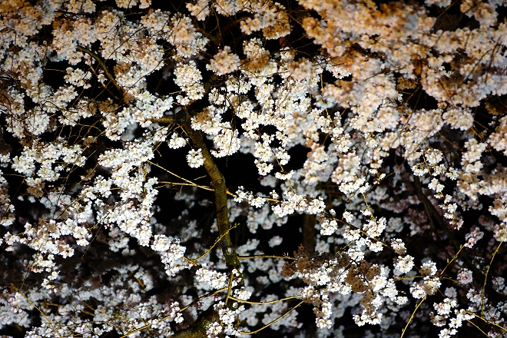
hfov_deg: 19.5
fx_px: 1479
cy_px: 169
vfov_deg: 13.0
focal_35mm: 105
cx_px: 254
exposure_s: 1/20
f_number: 2.8
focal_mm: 70
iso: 200
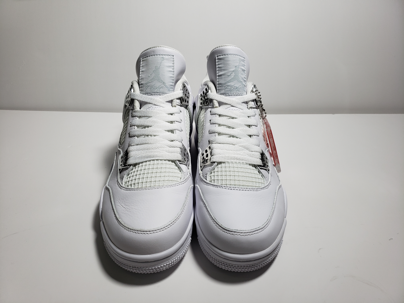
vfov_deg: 53.1
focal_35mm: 26
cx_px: 202
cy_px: 152
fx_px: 303
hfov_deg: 67.3
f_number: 1.5
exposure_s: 1/728
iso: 50
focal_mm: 4.3
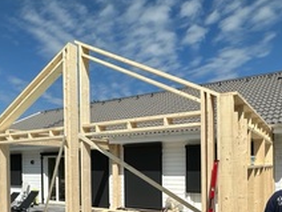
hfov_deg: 55.3
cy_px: 171
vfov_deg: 41.0
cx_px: 150
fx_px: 269
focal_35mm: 33
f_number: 2.2
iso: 50
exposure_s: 1/4831
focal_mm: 2.22
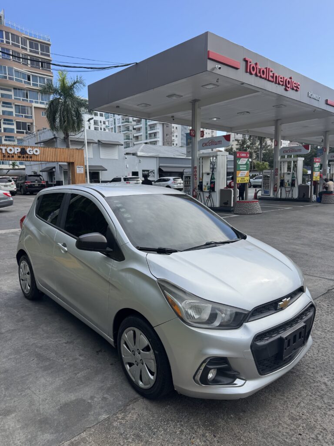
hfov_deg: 56.8
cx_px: 167
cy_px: 223
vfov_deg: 71.6
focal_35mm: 24
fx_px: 309
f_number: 1.78
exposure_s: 1/2506
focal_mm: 6.76
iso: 80
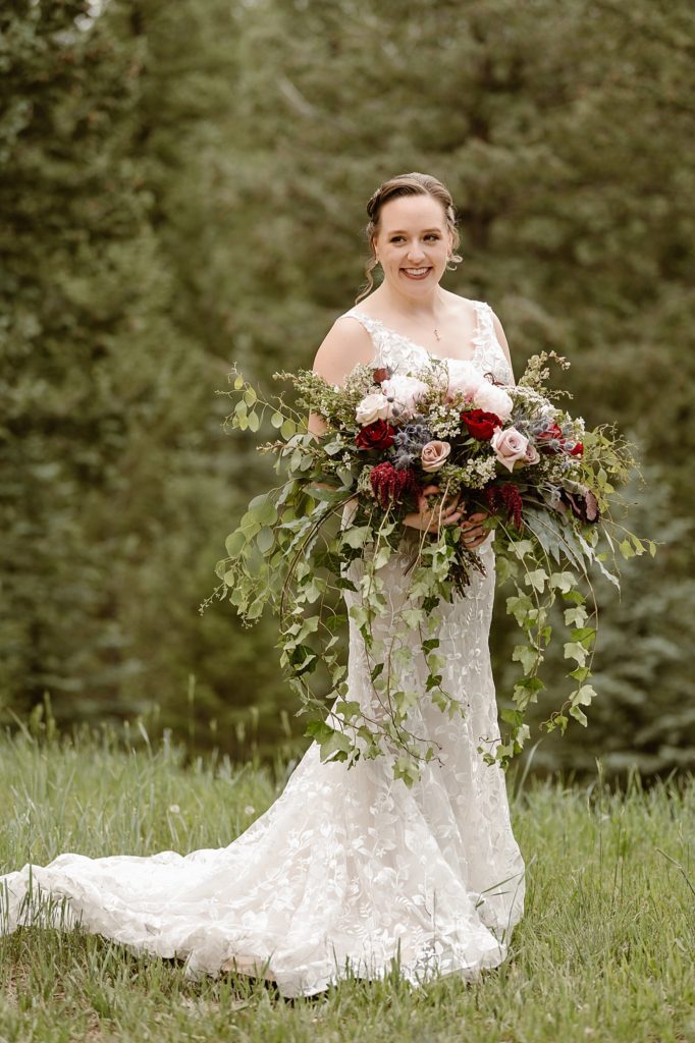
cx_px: 348
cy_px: 522
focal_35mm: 105
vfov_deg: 19.5
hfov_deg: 13.0
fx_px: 3042
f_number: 2.8
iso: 64
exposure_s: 1/200
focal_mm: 105
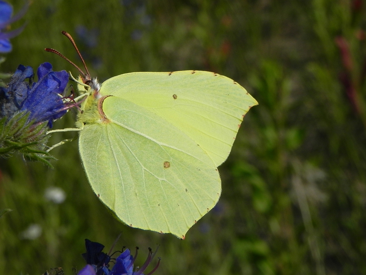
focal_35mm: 85
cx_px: 183
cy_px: 138
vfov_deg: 17.4
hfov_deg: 23.0
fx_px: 899
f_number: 8
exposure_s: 1/1100
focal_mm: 15.1
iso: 160
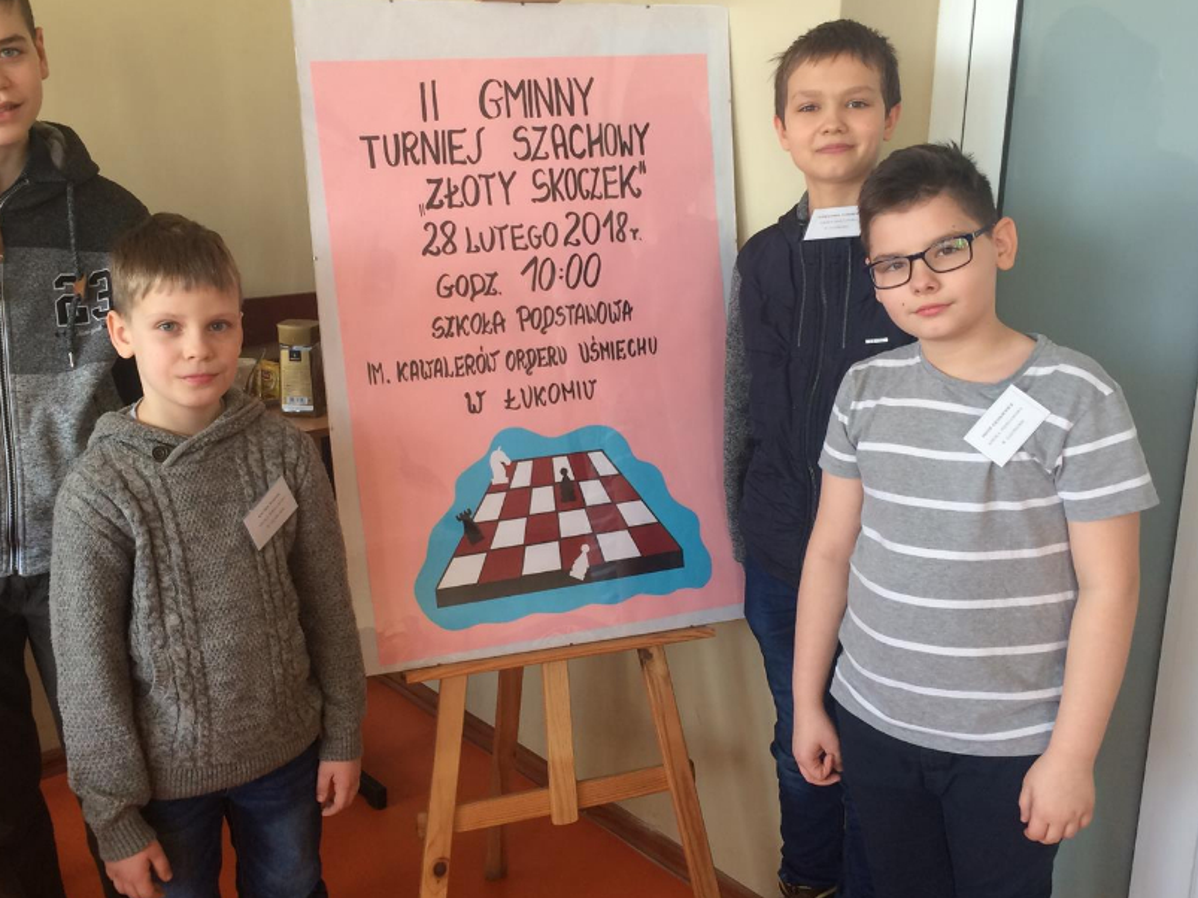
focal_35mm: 37
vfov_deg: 38.7
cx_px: 555
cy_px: 458
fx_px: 1280
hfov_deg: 50.1
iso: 40
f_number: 2.2
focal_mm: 4.15
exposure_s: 1/33
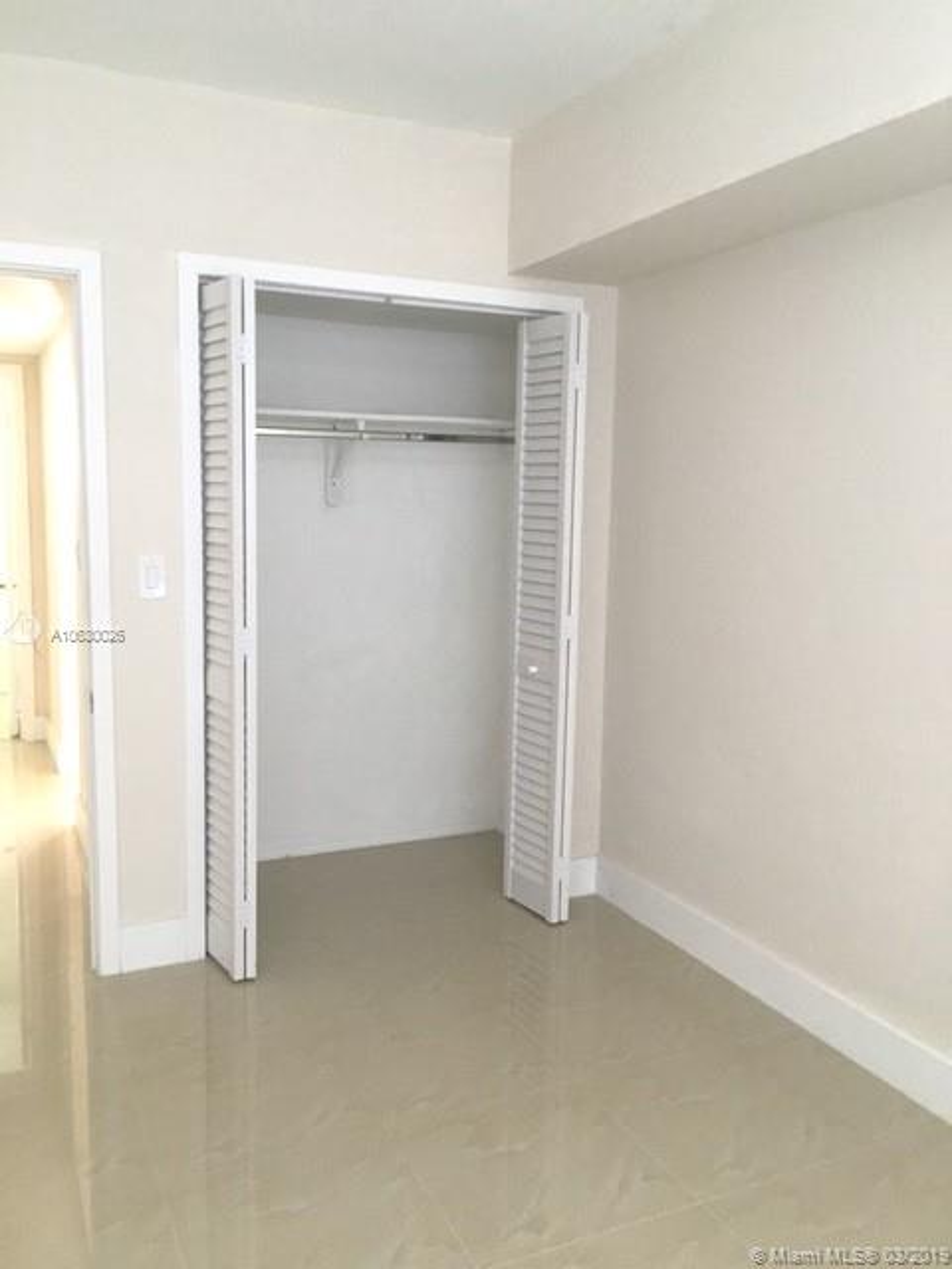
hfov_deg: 48.2
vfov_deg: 61.7
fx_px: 1063
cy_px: 634
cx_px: 476
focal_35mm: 29
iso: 160
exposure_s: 1/30
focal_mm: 4.15
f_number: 2.2
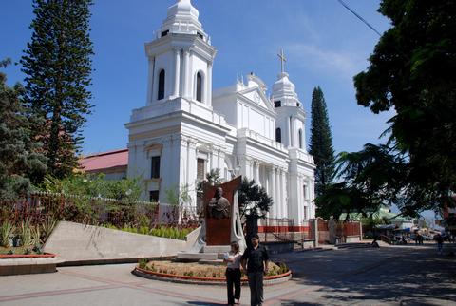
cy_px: 153
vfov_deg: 48.1
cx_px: 228
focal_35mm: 27
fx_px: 343
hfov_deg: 67.3
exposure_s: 1/250
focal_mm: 18
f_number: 8
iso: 100
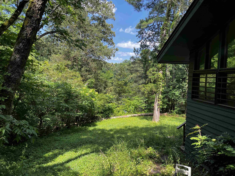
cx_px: 118
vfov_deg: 53.1
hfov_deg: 67.3
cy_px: 88
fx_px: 177
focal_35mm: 26
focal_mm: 5.1
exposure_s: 1/696
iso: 50
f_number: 1.6
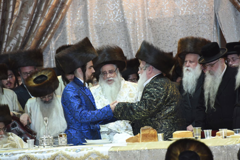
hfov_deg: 10.3
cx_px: 120
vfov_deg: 6.9
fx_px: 1333
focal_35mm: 200
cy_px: 80
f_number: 5
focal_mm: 200
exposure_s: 1/125
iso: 2000
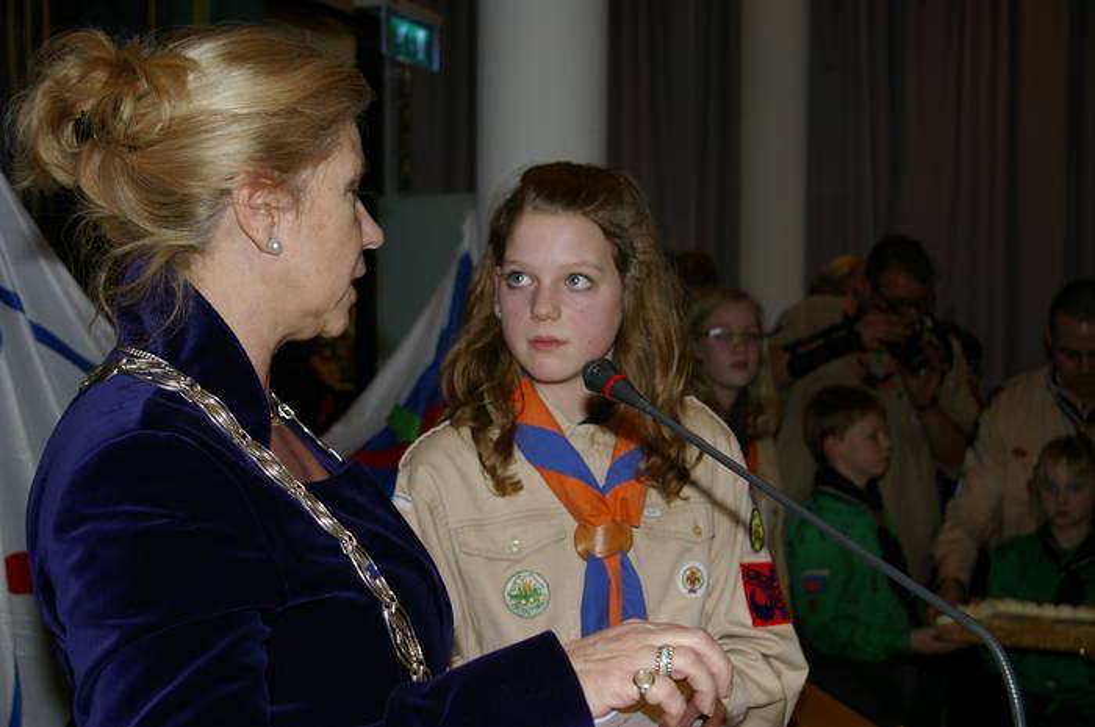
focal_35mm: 52
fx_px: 1595
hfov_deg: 37.9
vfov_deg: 25.7
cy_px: 364
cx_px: 548
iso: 200
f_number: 4.5
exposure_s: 1/50
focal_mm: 35
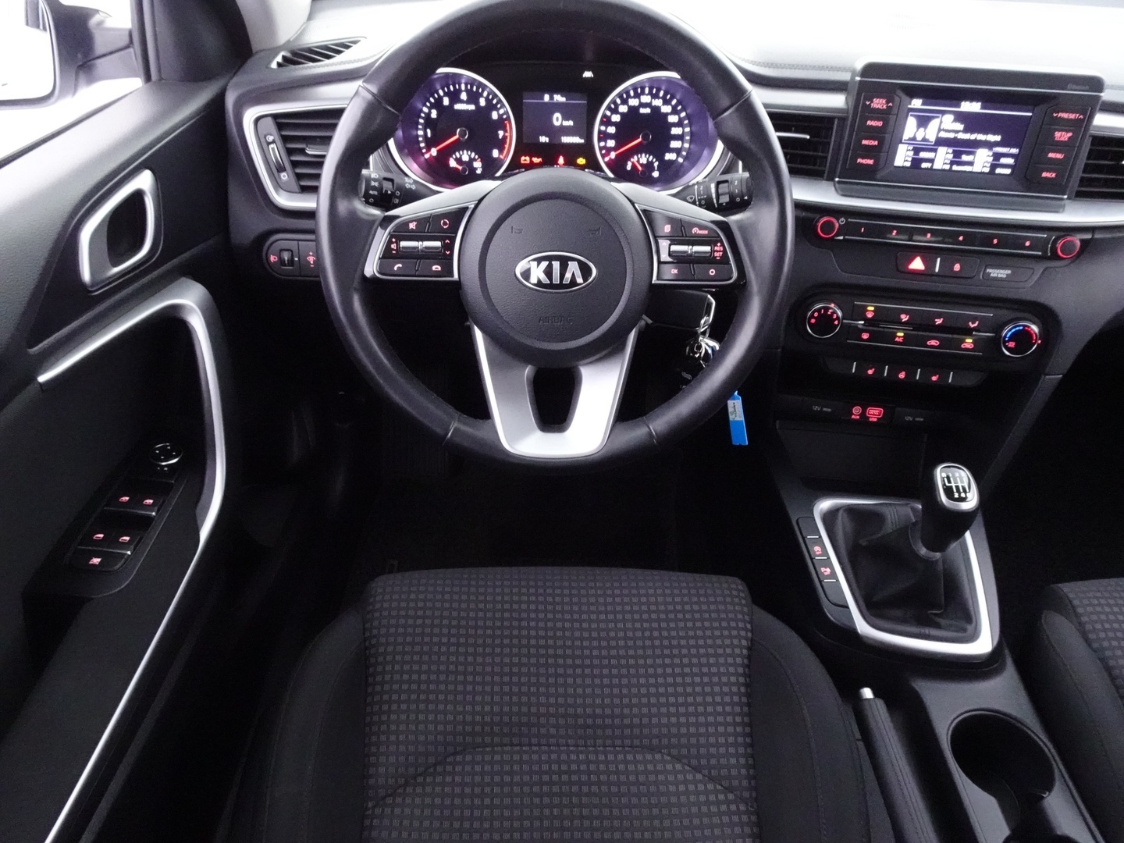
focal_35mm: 24
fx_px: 779
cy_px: 422
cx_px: 562
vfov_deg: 56.8
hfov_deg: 71.6
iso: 1600
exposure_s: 1/8
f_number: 3.5
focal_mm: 4.25
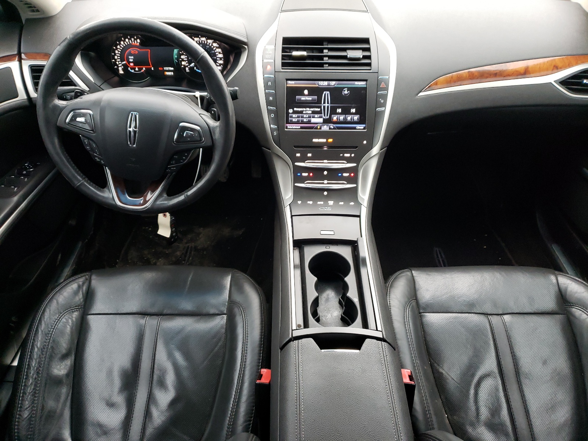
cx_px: 294
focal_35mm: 26
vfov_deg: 53.1
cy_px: 220
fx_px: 442
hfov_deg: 67.3
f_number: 1.5
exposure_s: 1/50
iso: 202
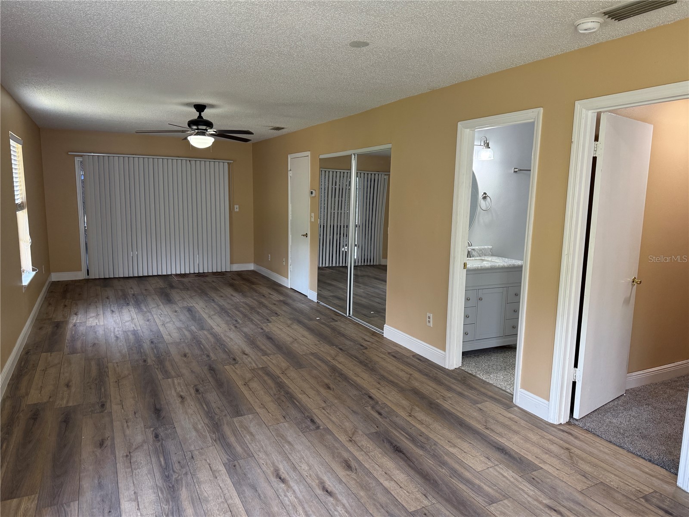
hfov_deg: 71.6
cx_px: 344
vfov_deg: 56.8
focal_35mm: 24
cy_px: 258
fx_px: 478
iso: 200
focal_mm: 6.76
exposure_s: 1/148
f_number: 1.78
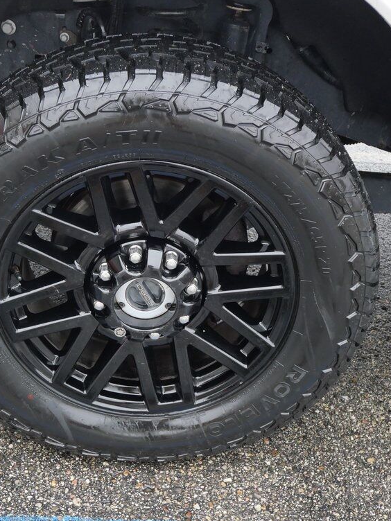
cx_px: 160
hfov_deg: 29.6
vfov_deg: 38.9
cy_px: 259
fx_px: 738
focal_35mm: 49
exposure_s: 1/125
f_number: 4.2
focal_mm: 18
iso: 1000
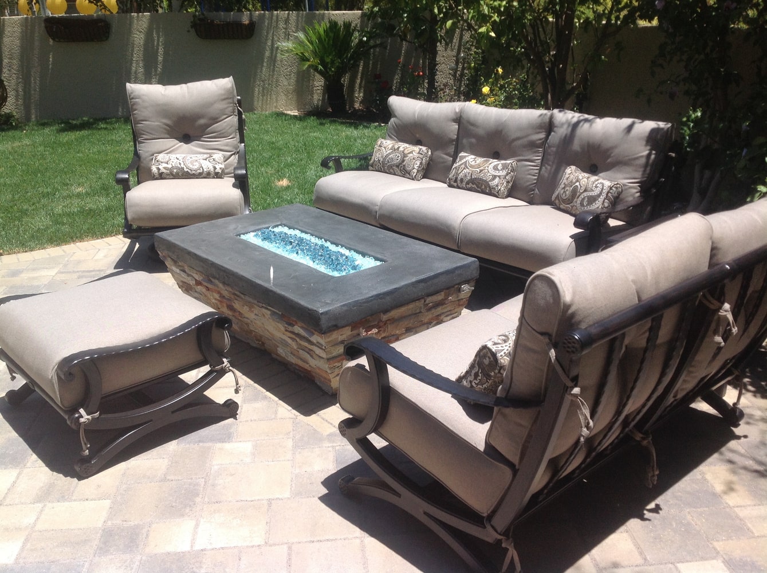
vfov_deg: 40.6
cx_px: 384
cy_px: 286
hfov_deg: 52.7
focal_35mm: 35
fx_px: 774
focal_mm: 4.28
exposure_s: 1/1513
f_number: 2.4
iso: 50
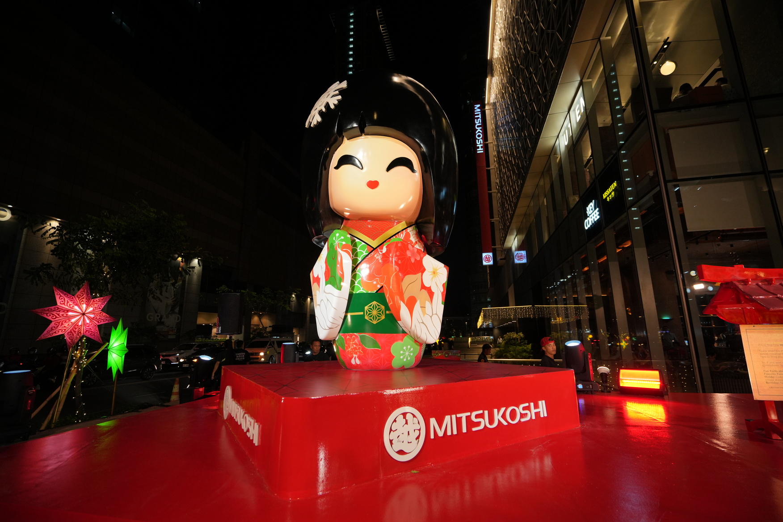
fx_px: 348
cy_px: 261
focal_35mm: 16
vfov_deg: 73.7
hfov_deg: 96.7
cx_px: 392
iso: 1250
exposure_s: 1/200
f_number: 4
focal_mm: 16
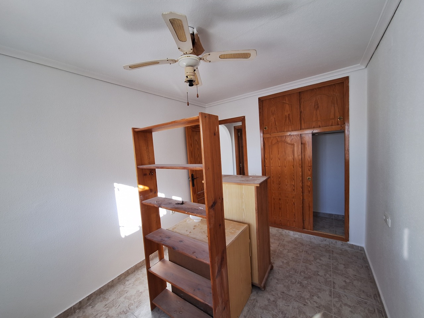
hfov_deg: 106.2
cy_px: 159
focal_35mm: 13
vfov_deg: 89.9
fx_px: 159
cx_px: 212
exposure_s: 1/100
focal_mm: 1.74
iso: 50
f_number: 2.2
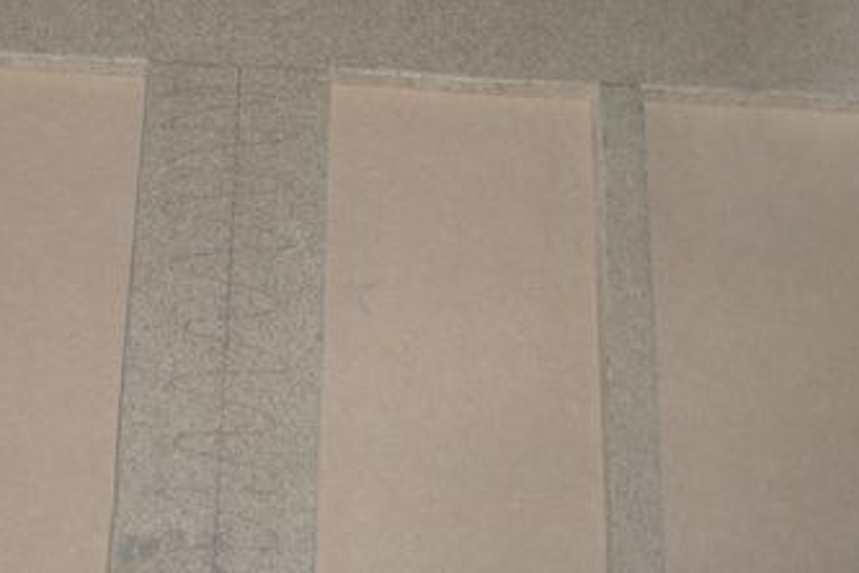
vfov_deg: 17.7
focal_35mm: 76
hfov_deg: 26.4
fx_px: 1813
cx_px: 235
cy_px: 77
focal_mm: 6.2
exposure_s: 1/60
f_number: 2.7
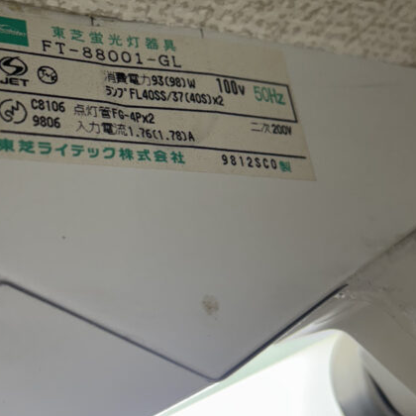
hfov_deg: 30.5
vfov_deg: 30.0
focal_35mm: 56
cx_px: 175
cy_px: 102
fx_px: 761
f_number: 1.6
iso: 125
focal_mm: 5.96
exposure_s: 1/100
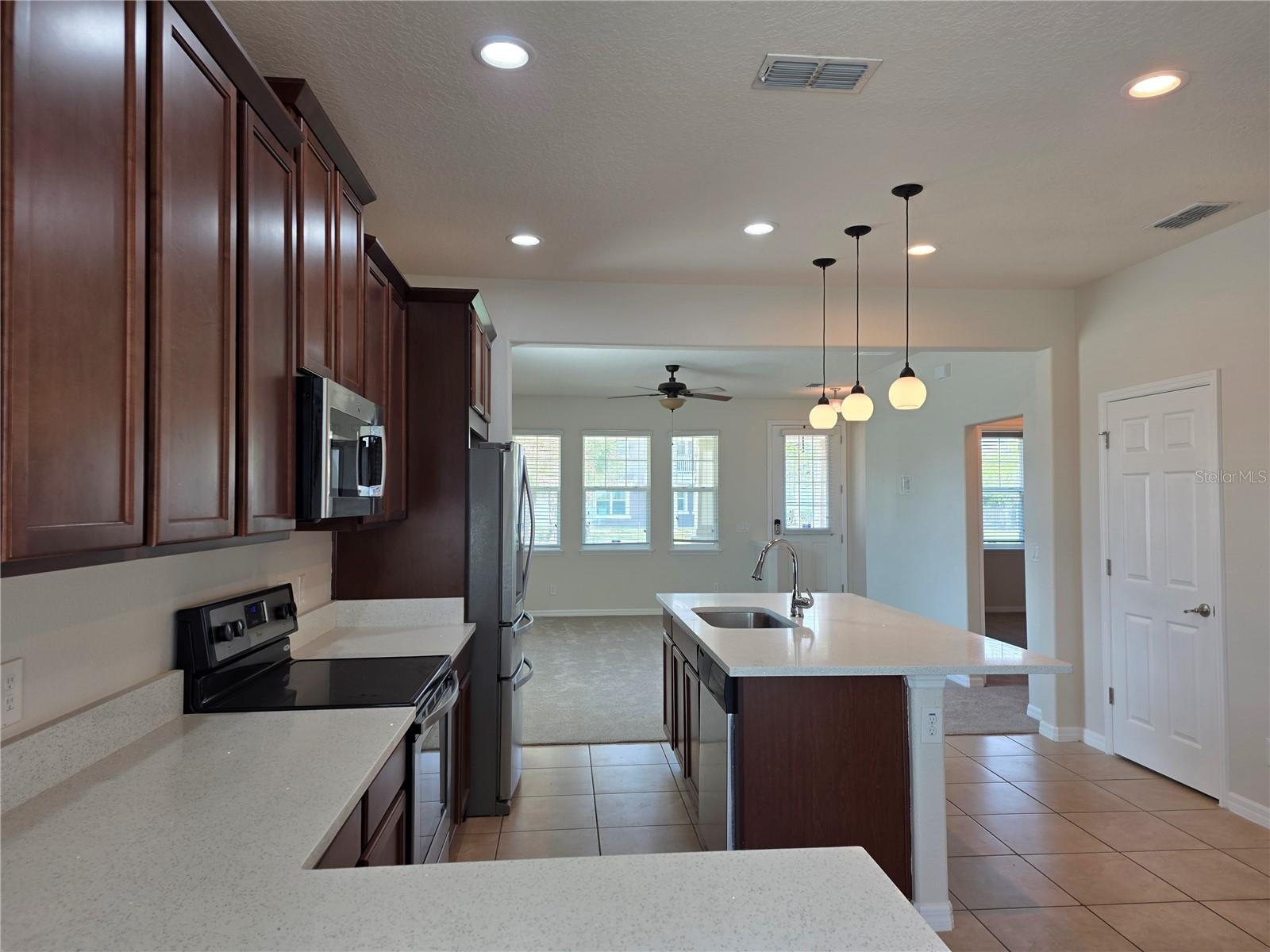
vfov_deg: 58.9
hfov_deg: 73.9
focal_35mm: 23
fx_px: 844
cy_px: 476
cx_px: 635
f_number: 1.7
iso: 50
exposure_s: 1/120
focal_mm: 6.3
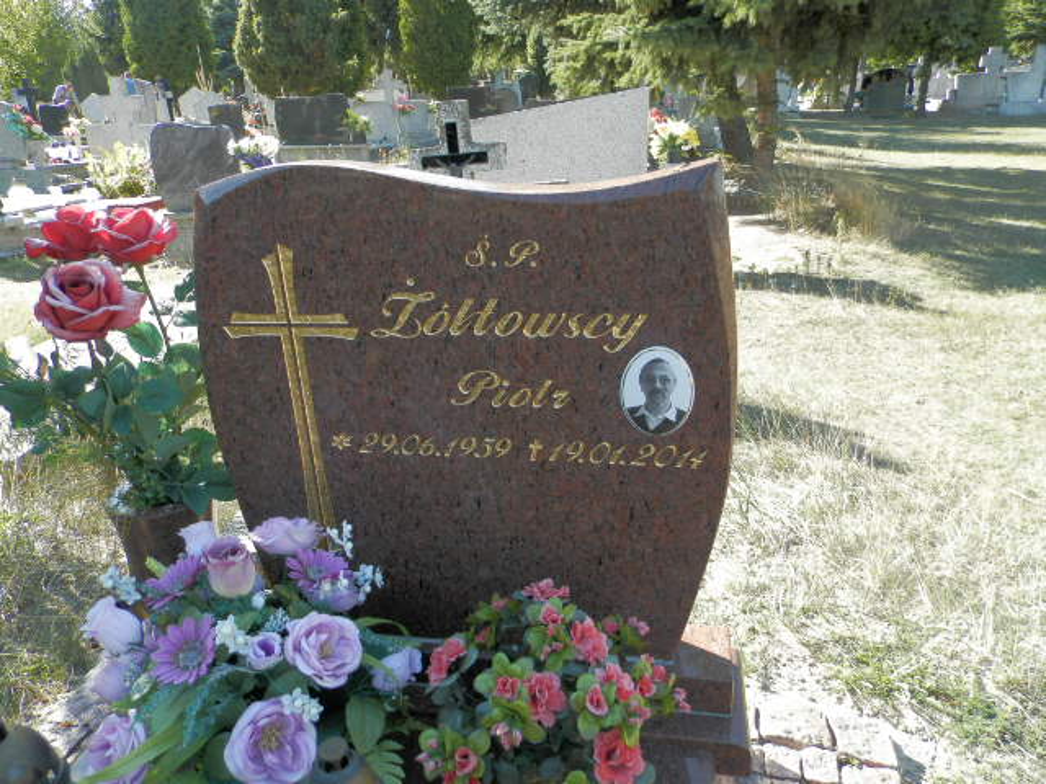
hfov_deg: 69.4
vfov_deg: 54.9
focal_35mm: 25
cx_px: 523
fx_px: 755
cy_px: 392
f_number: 3.1
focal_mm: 4.5
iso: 80
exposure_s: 1/160
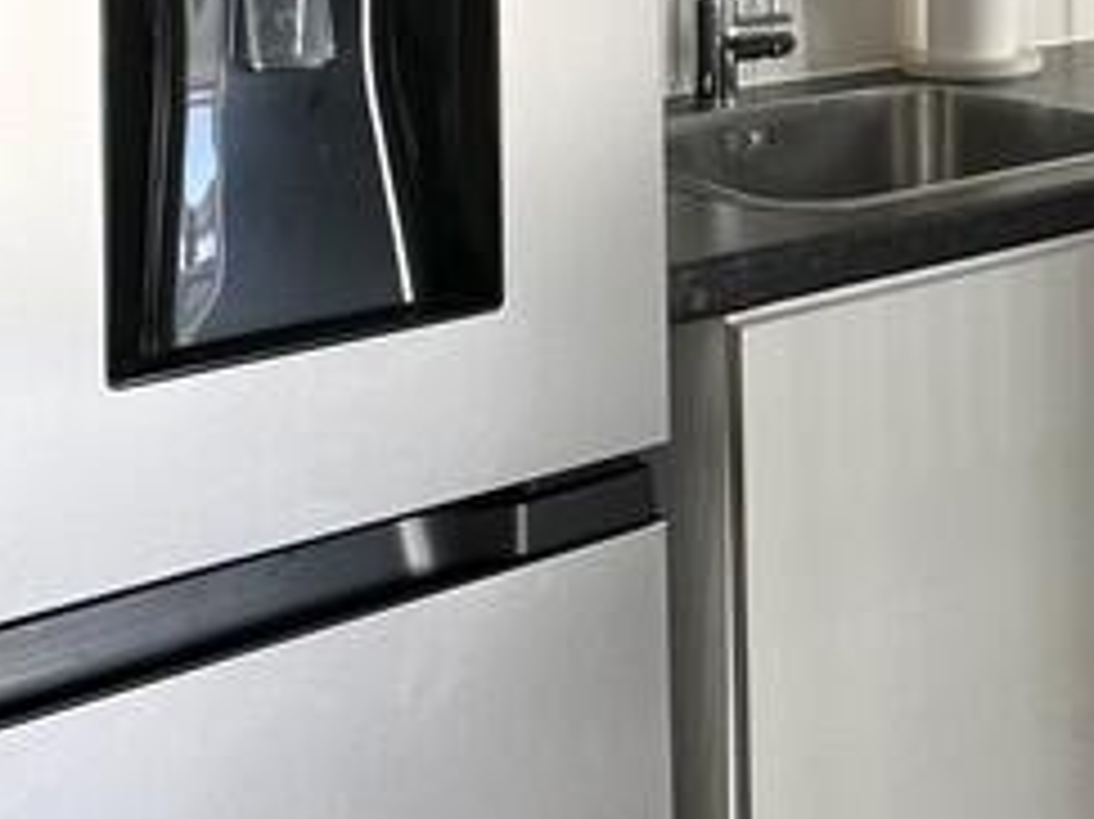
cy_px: -216
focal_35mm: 59
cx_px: 1108
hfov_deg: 30.3
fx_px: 1864
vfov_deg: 22.4
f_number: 2.2
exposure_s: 1/99
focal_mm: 2.22
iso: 64
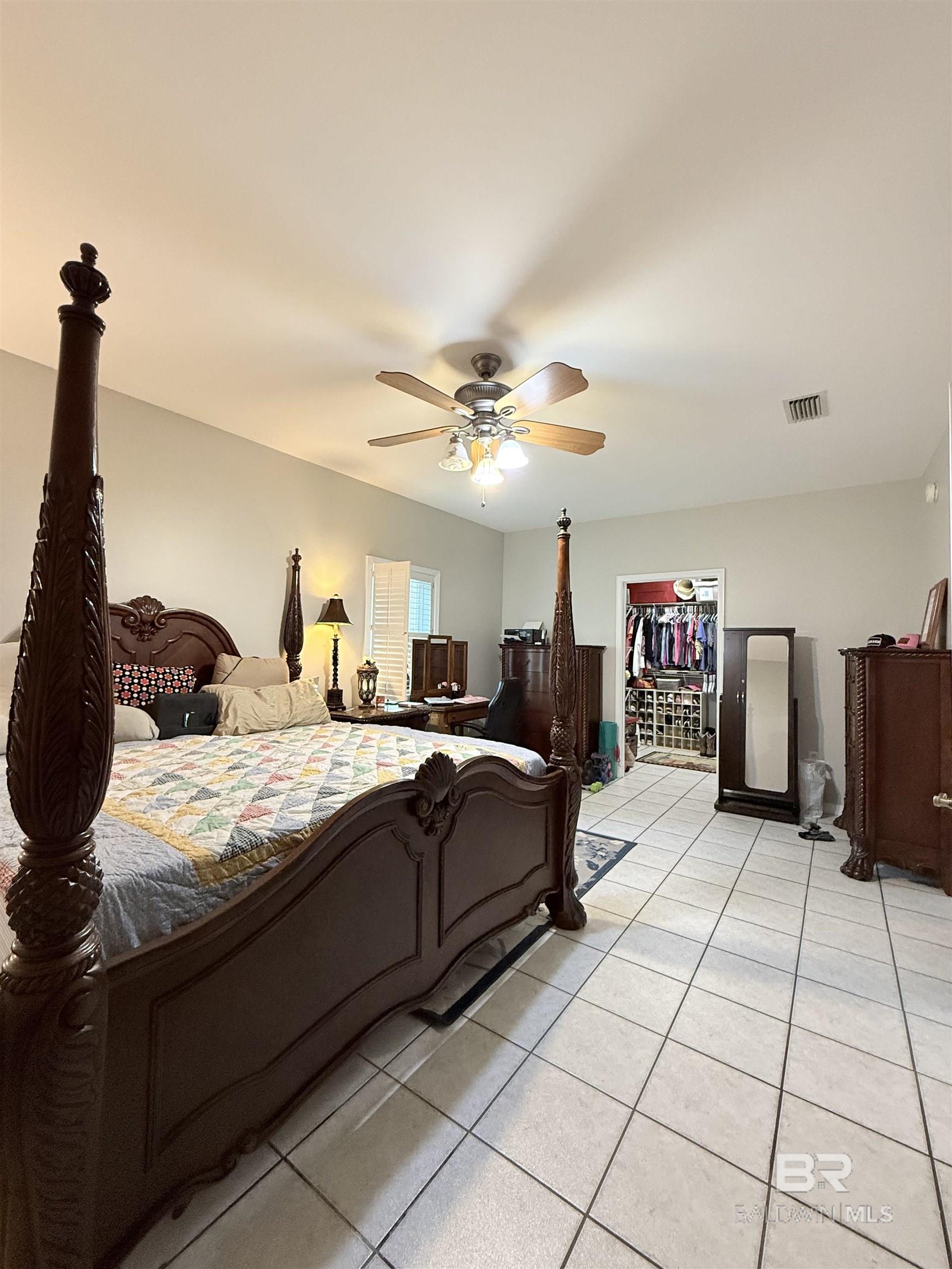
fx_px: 513
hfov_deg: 85.7
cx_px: 476
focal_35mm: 14
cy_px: 634
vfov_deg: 102.1
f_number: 2.2
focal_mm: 2.22
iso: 500
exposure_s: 1/60
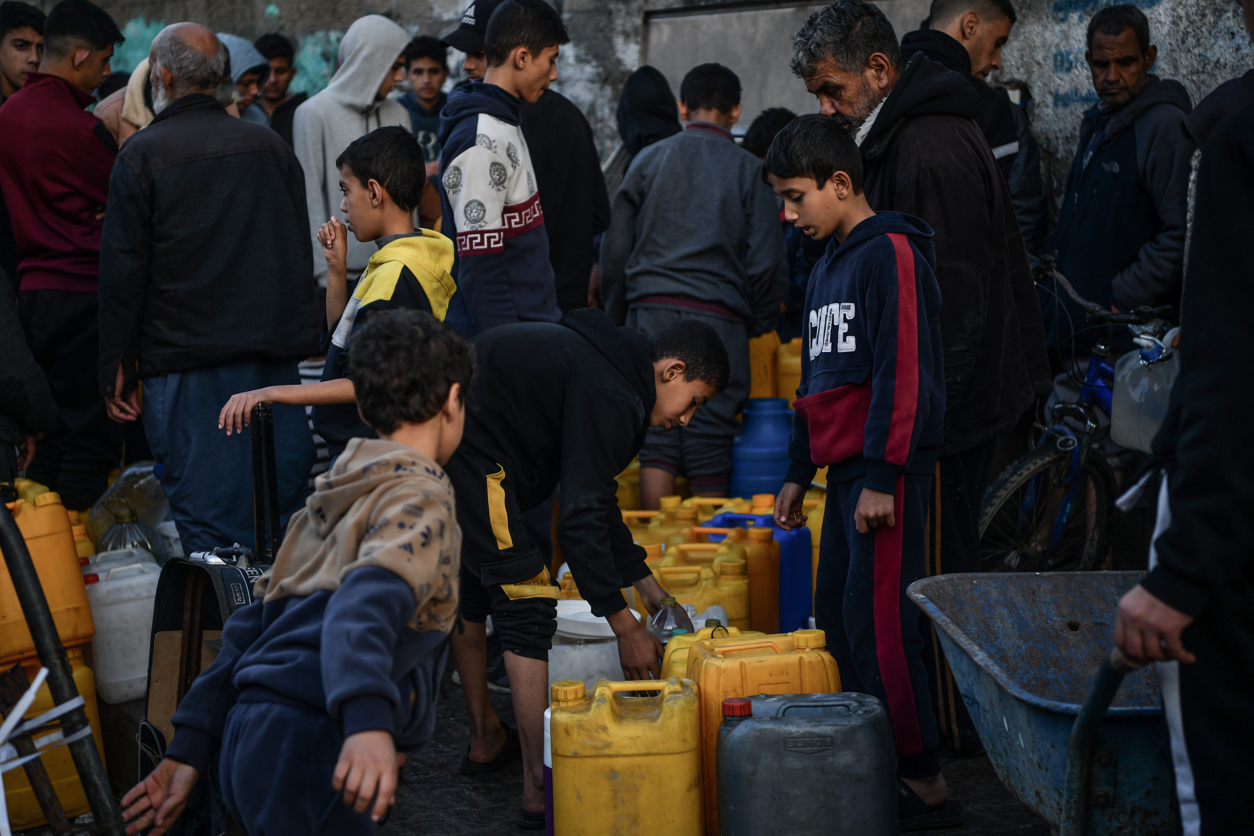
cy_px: 418
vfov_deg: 19.5
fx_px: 2438
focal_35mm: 70
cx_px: 627
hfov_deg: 28.8
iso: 160
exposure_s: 1/400
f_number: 2.8
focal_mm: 70
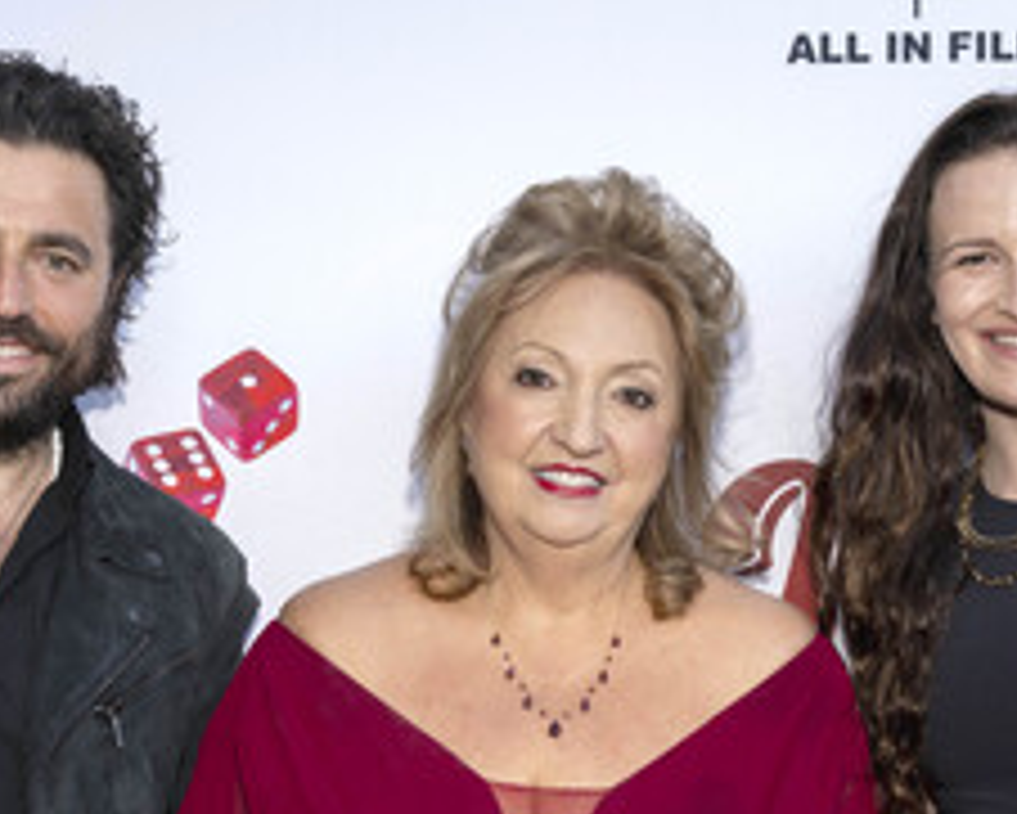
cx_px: 493
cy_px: 630
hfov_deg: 32.5
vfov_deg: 25.9
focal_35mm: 58
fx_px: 1747
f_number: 5.6
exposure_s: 1/200
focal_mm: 31
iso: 400
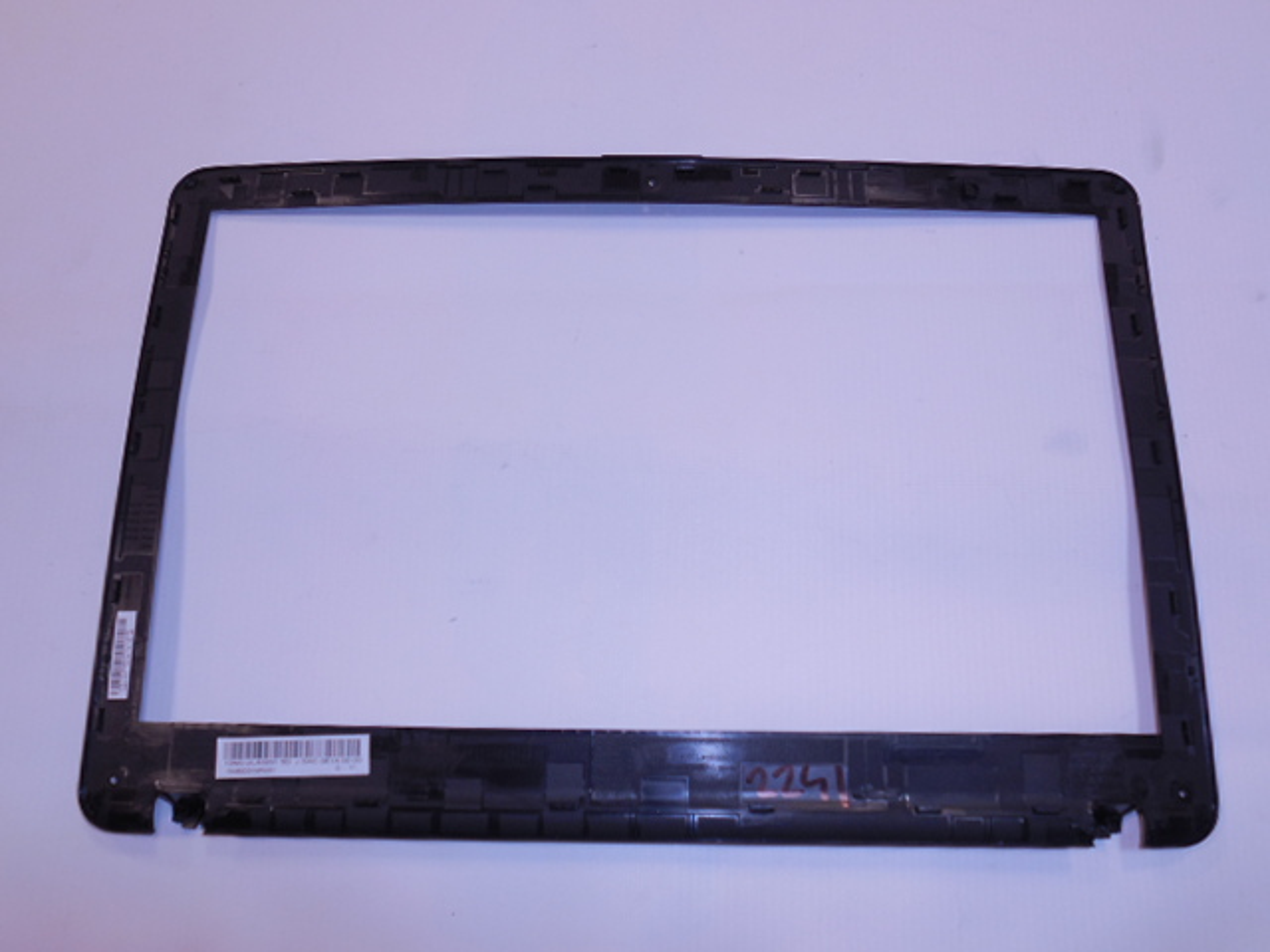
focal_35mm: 30
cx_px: 635
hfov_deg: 60.0
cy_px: 476
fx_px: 1101
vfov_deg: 46.8
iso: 140
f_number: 3.8
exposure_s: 1/30
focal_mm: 5.3
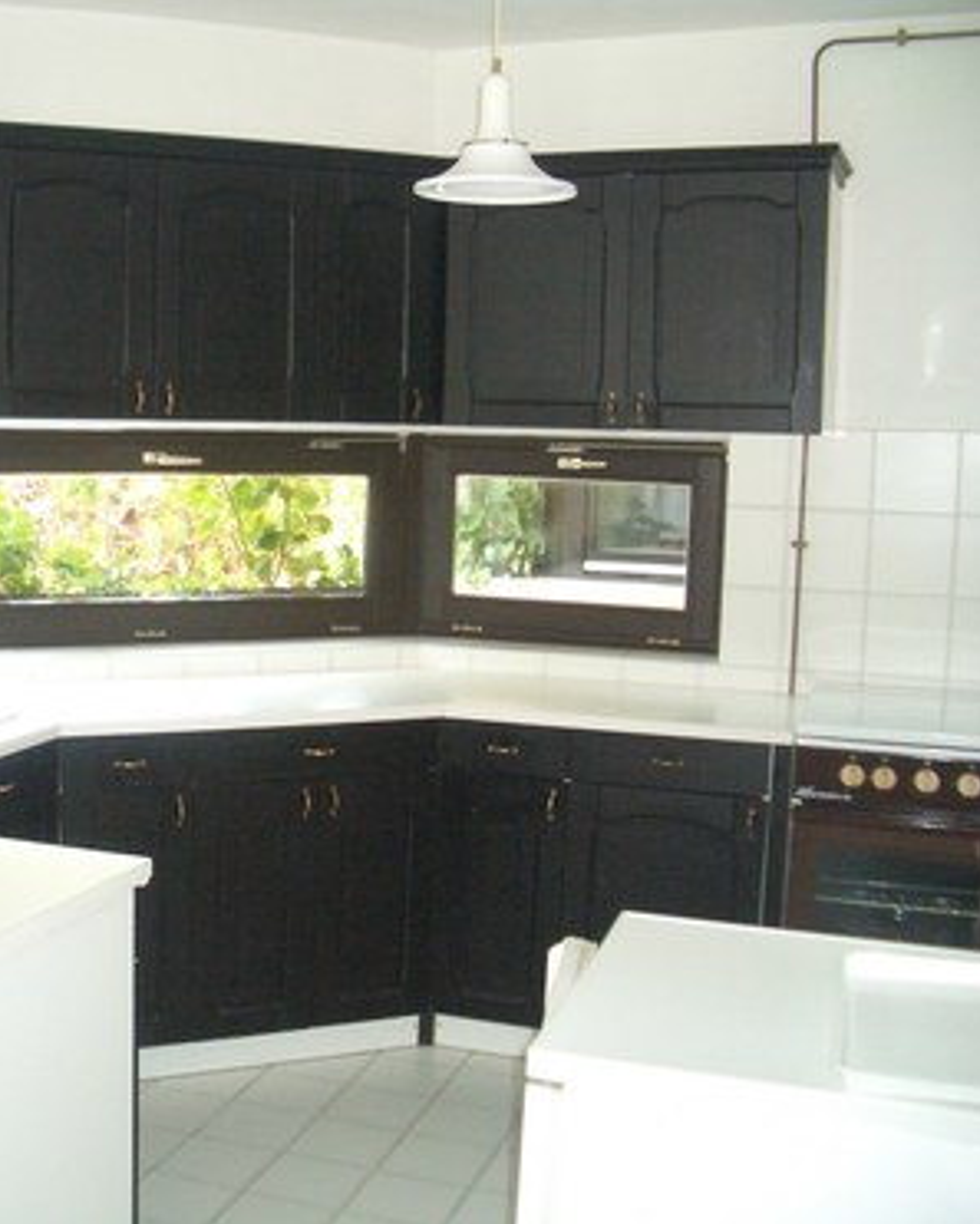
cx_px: 188
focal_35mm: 46
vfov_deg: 40.3
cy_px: 612
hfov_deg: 31.8
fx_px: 1667
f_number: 2.6
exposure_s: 1/60
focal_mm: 5.8
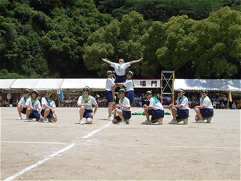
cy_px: 90
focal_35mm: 50
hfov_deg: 38.2
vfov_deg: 29.1
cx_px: 120
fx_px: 348
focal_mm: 8.8
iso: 80
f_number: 4.5
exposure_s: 1/800
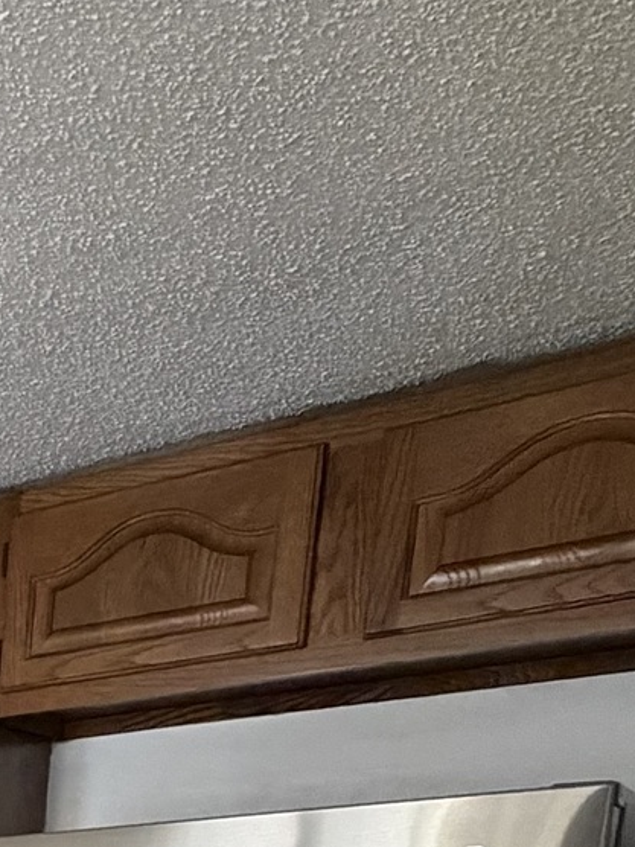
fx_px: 1419
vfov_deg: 25.0
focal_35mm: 58
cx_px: -571
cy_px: 1284
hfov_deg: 18.4
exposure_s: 1/60
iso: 500
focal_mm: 2.22
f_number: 2.2
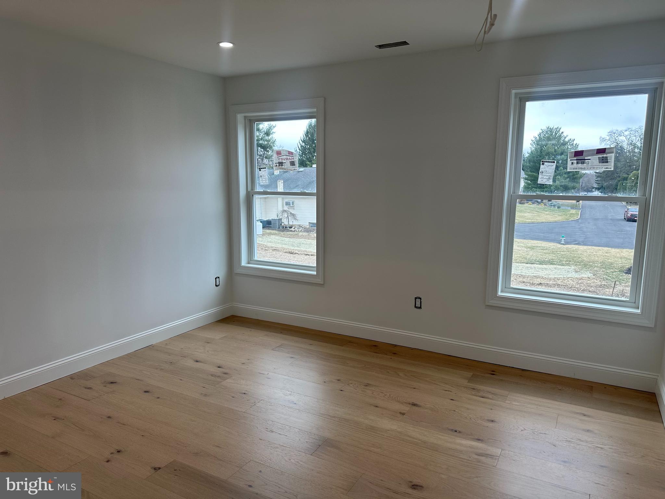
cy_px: 250
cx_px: 332
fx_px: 461
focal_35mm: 24
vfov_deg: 56.8
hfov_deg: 71.6
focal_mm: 6.86
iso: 80
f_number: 1.78
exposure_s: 1/200
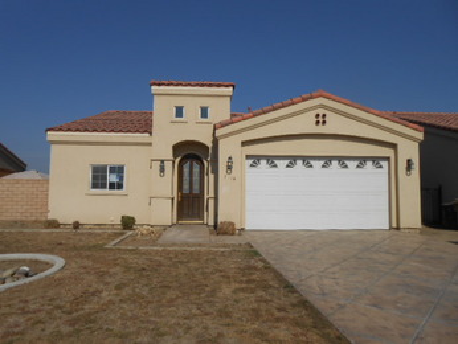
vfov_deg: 53.1
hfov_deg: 67.3
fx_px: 344
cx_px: 229
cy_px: 172
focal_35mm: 26
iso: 80
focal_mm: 4.6
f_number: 11.5
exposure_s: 1/250
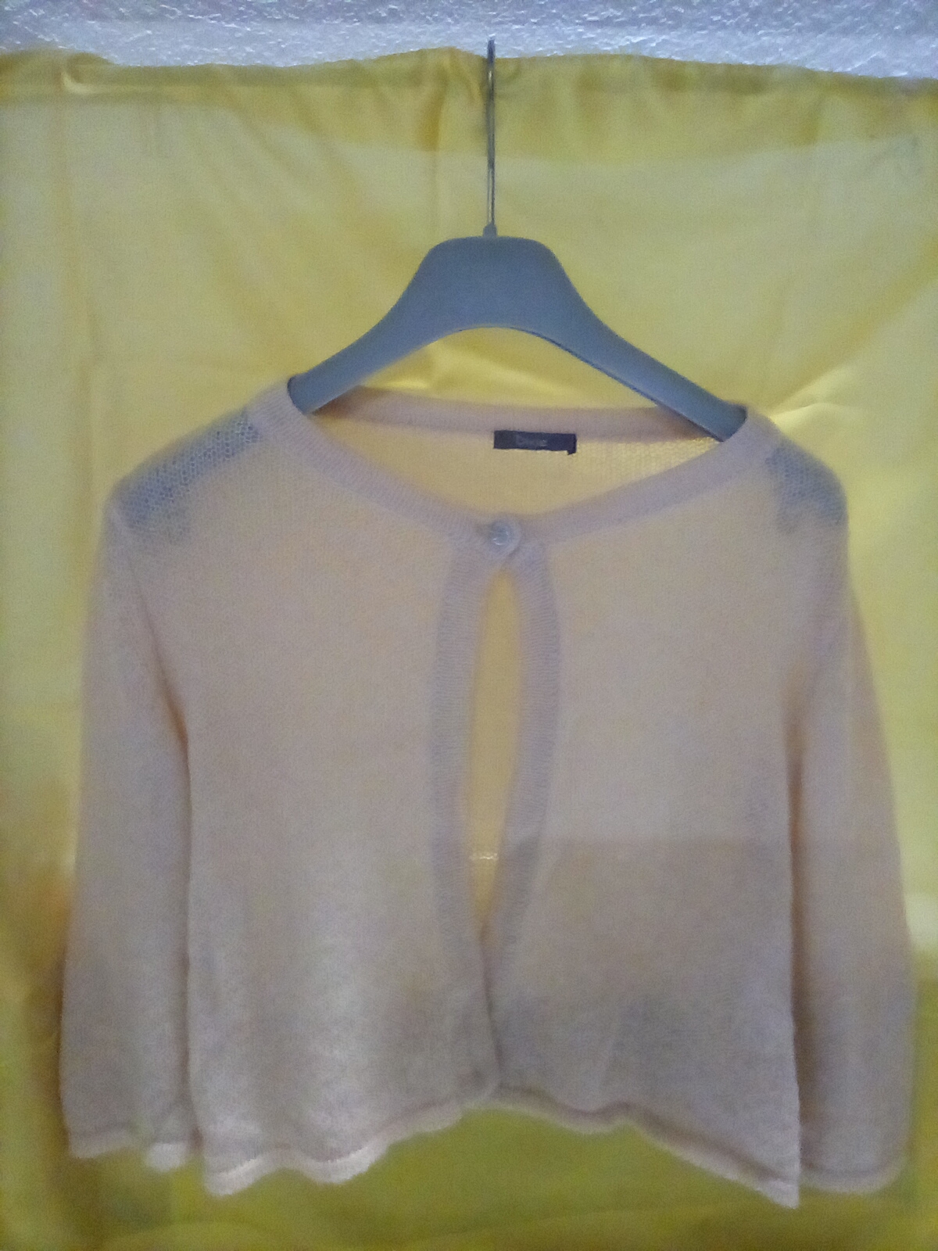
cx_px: 469
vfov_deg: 63.4
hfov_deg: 49.7
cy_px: 626
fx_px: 1012
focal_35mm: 28
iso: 271
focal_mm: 2.27
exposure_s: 1/25
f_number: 2.2
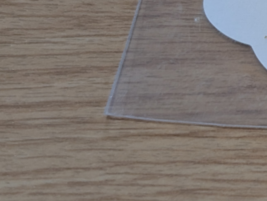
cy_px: -25
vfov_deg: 9.6
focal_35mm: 154
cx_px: 411
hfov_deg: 12.2
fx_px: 1189
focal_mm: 6.9
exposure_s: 1/60
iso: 48
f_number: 1.68
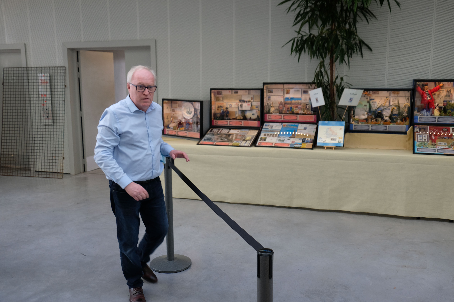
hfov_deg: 55.8
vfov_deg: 38.9
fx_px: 429
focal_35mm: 34
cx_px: 227
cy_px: 151
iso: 500
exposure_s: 1/60
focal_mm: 22.4
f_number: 4
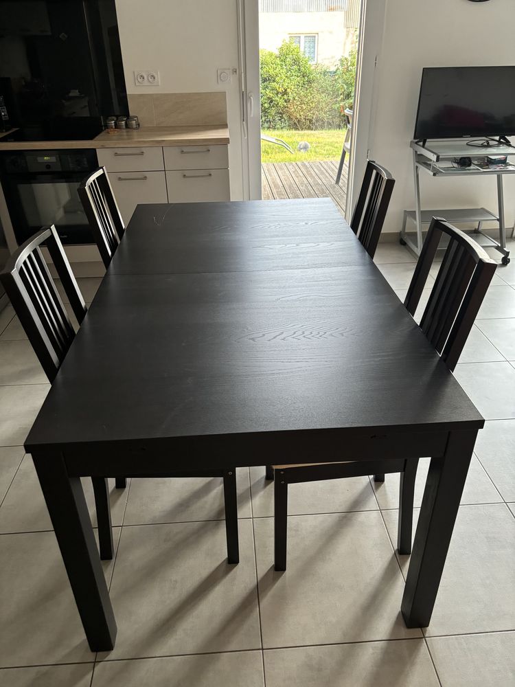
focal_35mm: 26
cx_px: 258
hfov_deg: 53.1
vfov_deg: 67.3
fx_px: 516
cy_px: 344
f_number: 1.6
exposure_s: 1/60
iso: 250
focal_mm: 5.96
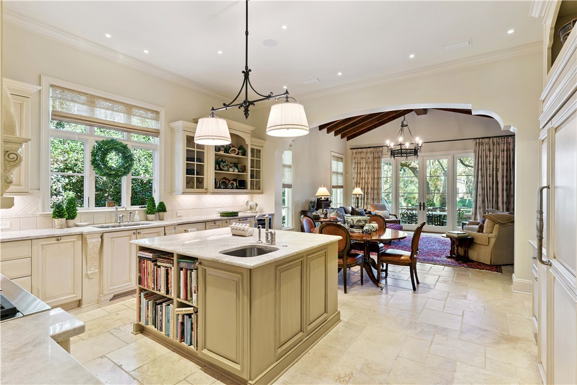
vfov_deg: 67.4
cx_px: 288
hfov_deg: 90.0
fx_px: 288
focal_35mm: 18
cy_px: 192
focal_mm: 18
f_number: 8
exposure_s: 1/6
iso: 250
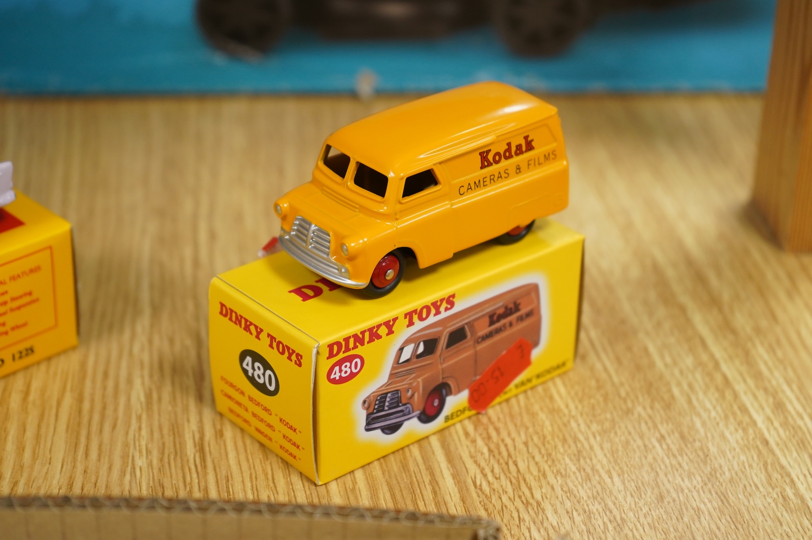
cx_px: 406
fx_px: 1577
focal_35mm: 70
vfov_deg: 19.4
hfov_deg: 28.9
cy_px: 270
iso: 2500
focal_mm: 70
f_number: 5.6
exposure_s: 1/125
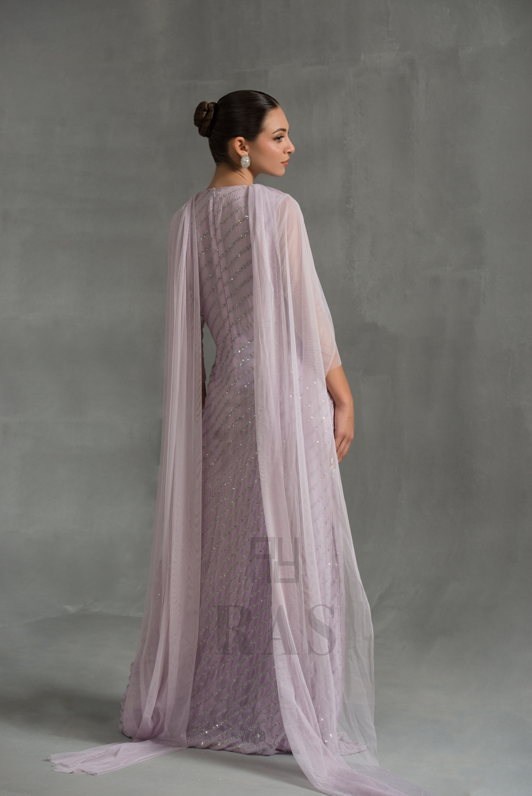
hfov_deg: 19.5
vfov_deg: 28.8
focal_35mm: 70
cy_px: 398
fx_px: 1550
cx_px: 266
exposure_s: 1/160
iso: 100
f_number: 5
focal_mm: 70
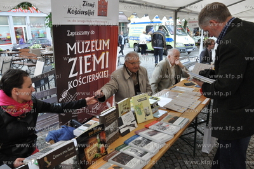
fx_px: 190
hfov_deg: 67.4
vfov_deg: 47.9
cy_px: 84
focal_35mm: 27
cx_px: 127
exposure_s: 1/80
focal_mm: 18
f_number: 16
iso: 2000
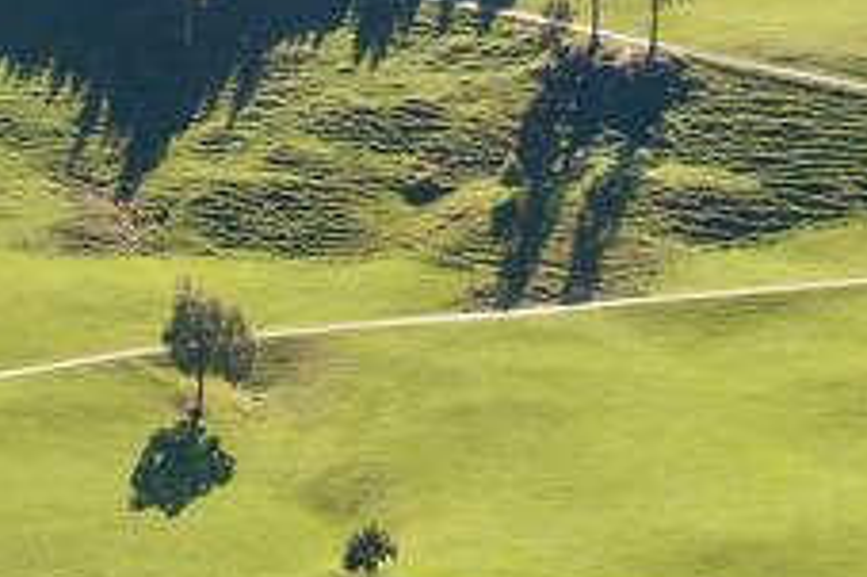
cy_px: -103
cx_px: -267
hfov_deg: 5.8
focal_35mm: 352
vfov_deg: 3.9
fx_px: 8471
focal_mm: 38
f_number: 7.1
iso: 250
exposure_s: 1/400
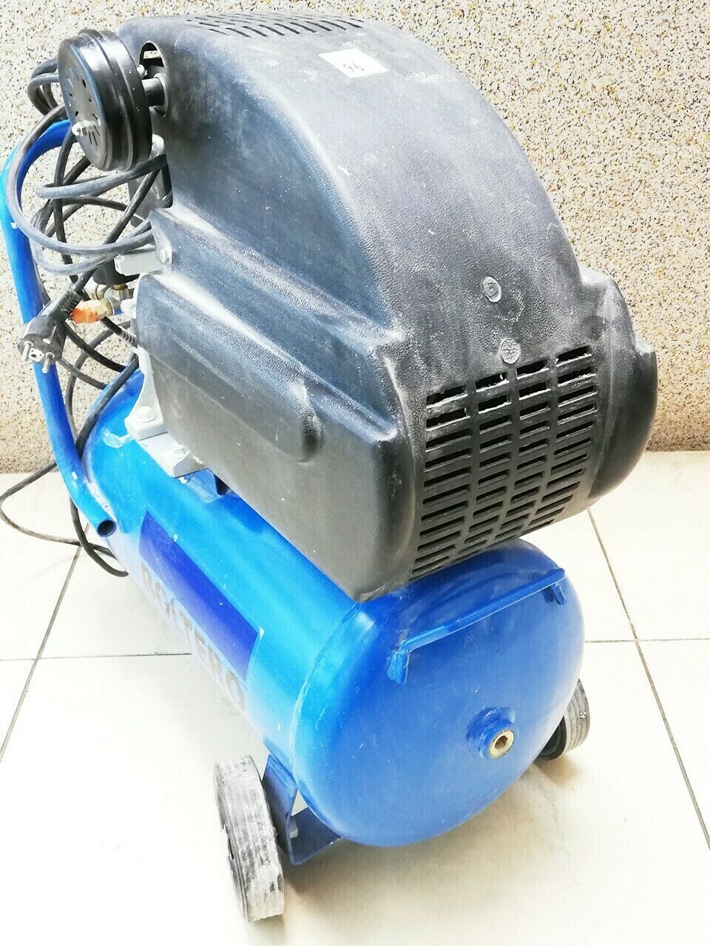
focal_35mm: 36
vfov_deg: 51.4
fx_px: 985
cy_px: 473
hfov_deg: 39.7
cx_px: 355
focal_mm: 3.81
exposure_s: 1/33.3
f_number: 2.2
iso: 250
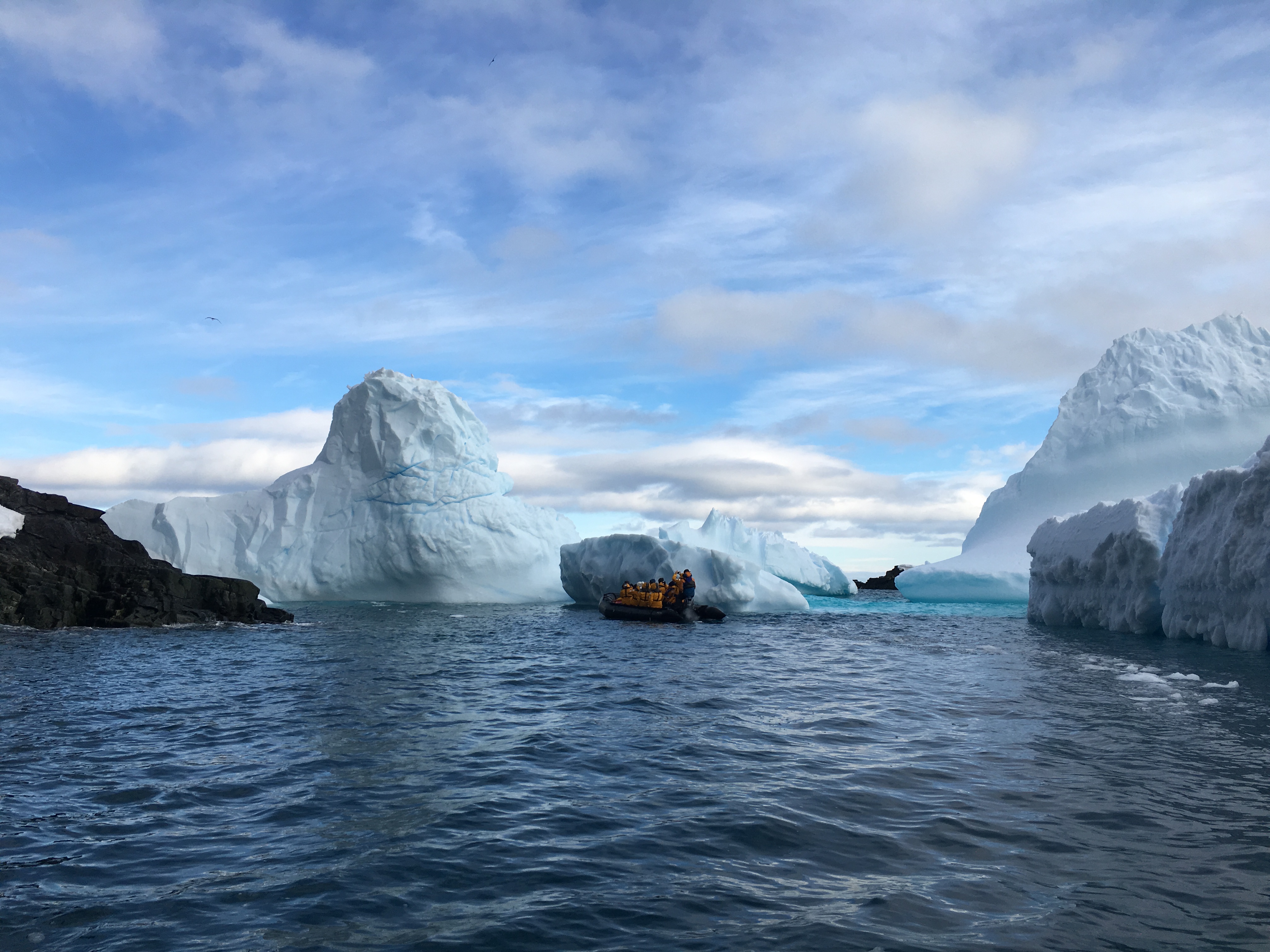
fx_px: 1064
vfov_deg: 48.2
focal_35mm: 29
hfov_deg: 61.7
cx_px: 635
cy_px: 476
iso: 25
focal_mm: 4.15
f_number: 2.2
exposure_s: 1/1451
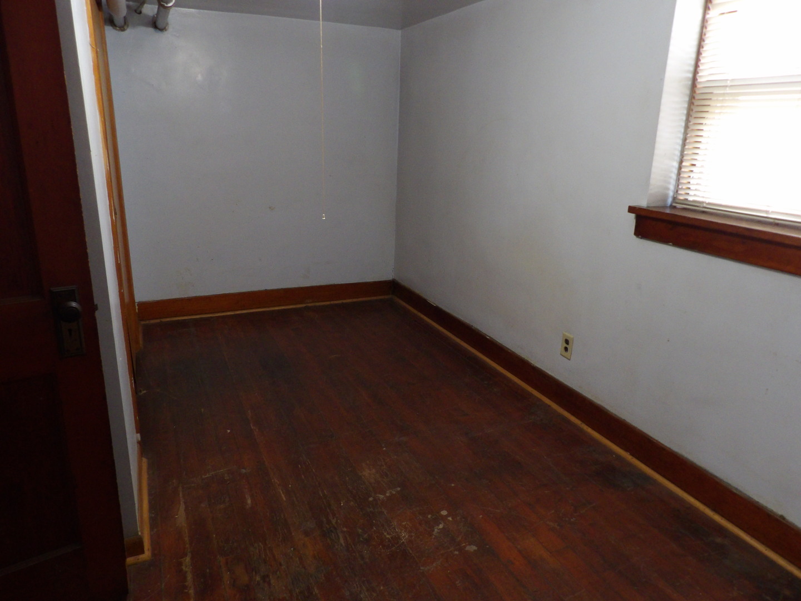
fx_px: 555
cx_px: 400
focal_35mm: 24
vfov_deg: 56.8
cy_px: 300
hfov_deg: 71.6
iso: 389
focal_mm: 4.3
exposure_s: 1/17
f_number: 3.2
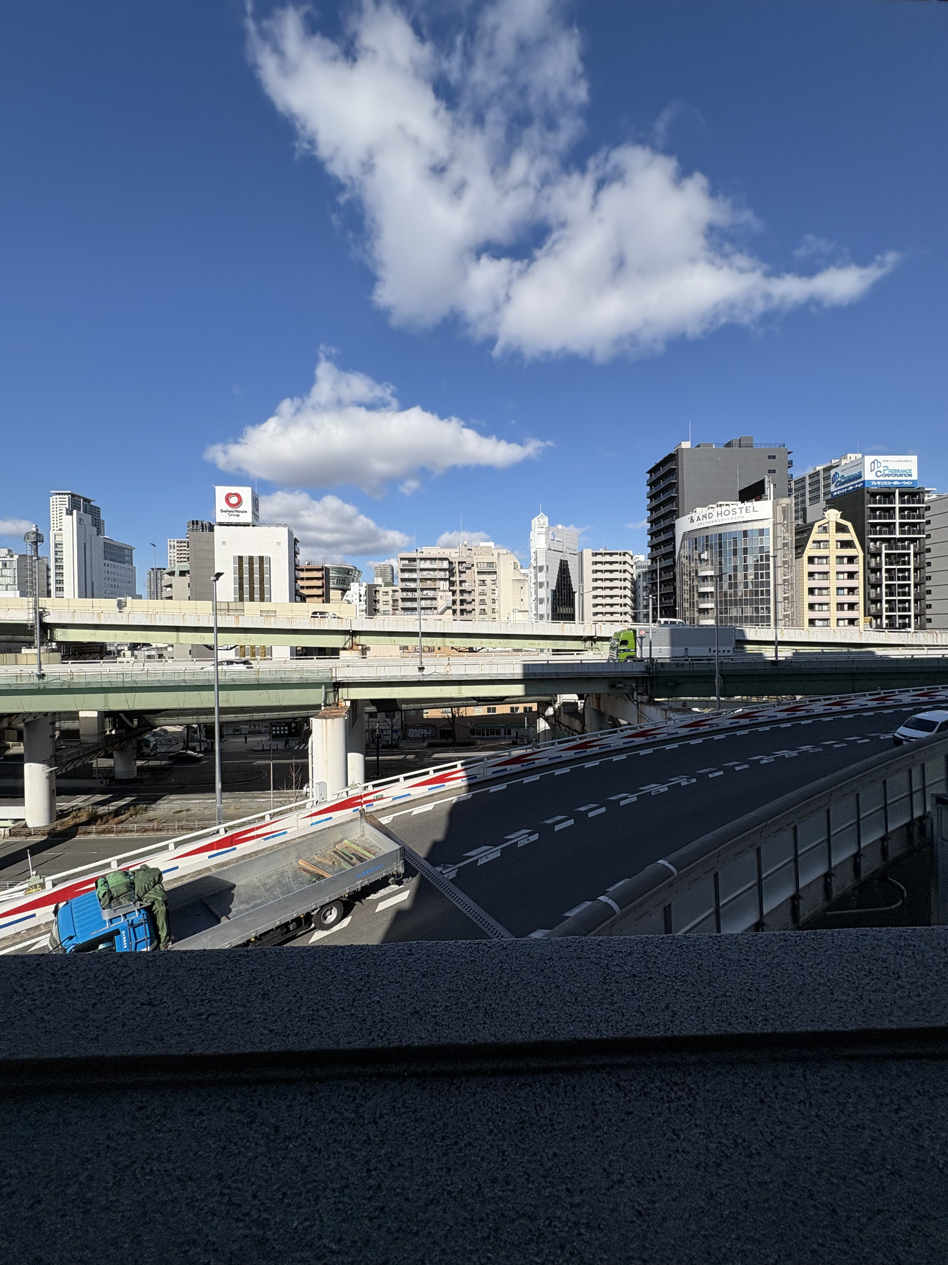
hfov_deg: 85.7
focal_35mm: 14
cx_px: 474
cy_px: 632
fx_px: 511
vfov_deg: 102.1
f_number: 2.2
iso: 50
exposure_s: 1/3546
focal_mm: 2.22
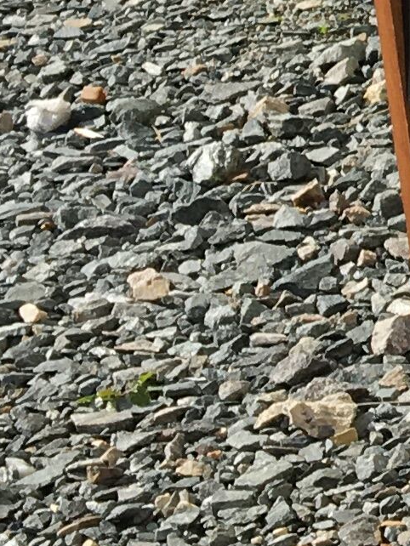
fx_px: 2872
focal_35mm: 182
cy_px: -327
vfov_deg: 10.4
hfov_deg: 7.4
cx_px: 1107
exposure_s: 1/1221
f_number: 2.2
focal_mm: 4.15
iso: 25
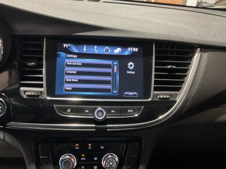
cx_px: 113
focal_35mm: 29
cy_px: 84
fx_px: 189
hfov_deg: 61.7
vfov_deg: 48.2
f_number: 1.8
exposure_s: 1/30
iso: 400
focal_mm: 3
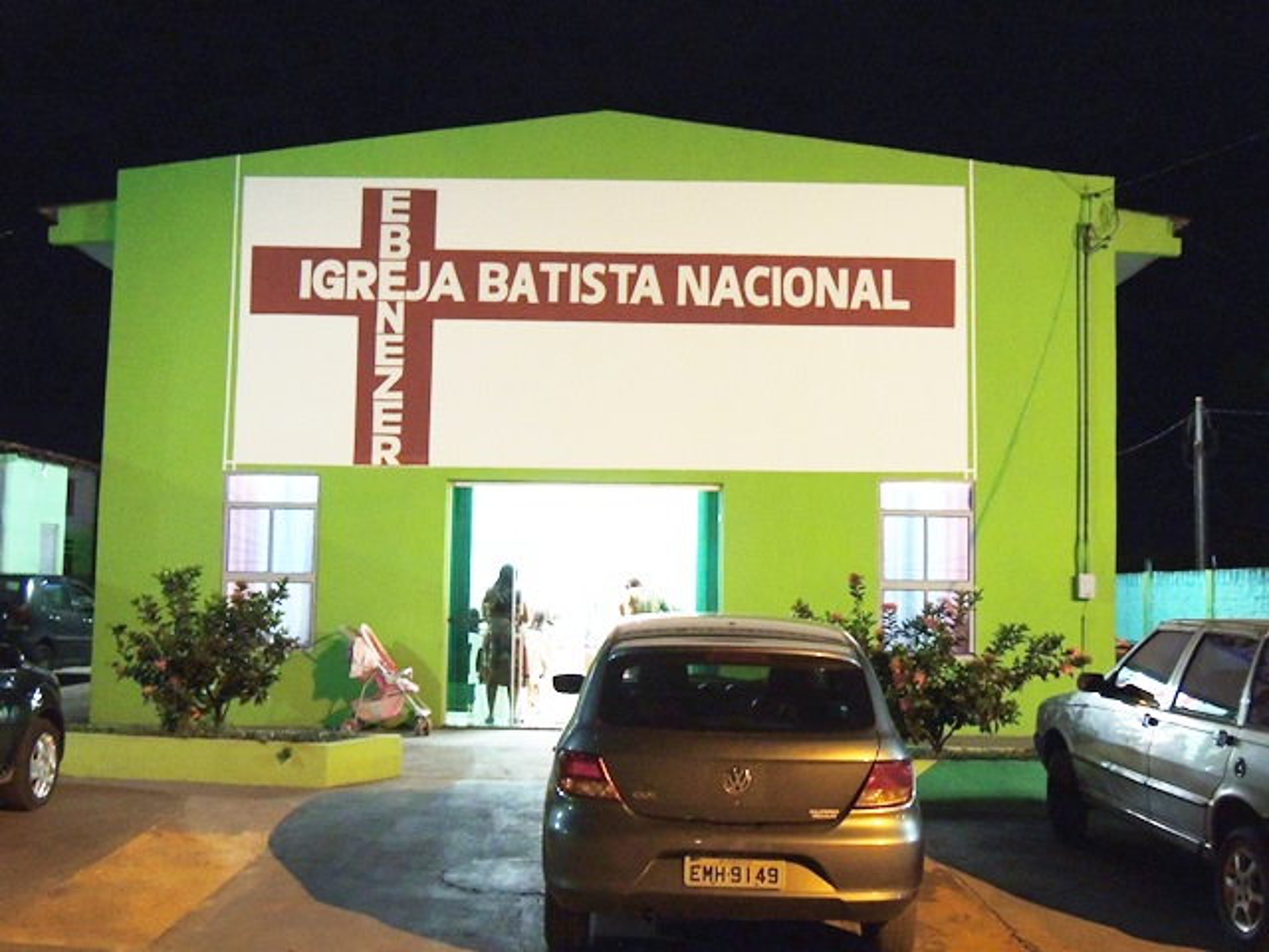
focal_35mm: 40
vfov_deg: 36.0
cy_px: 476
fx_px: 1466
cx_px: 634
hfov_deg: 46.8
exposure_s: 1/8
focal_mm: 7.1
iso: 800
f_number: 3.3
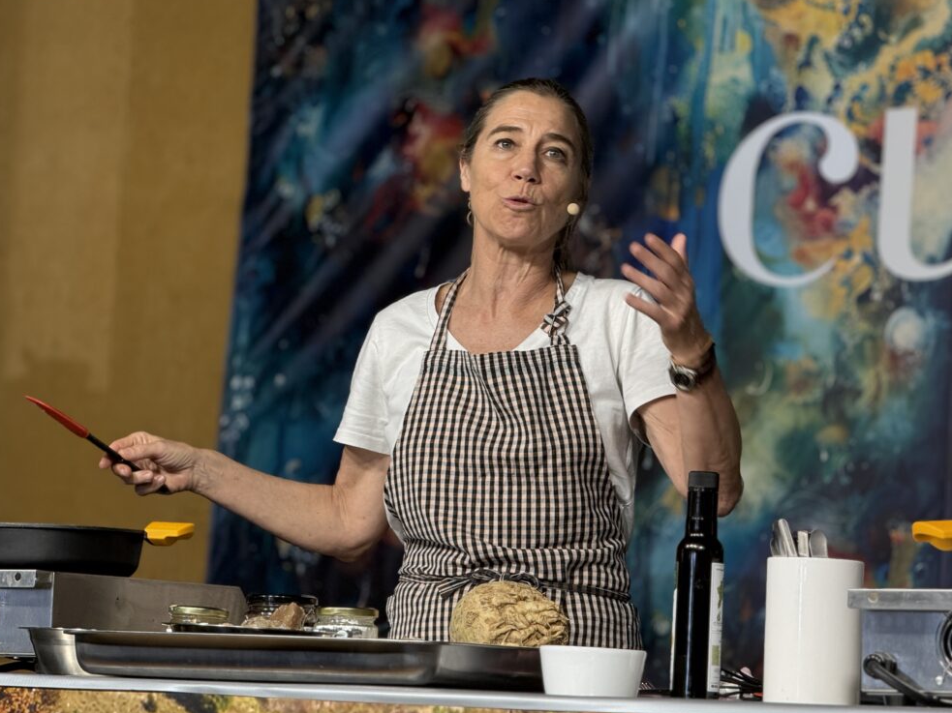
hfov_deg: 15.8
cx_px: 472
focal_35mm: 125
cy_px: 344
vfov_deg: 11.9
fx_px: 3437
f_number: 2.8
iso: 100
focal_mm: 15.66
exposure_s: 1/100
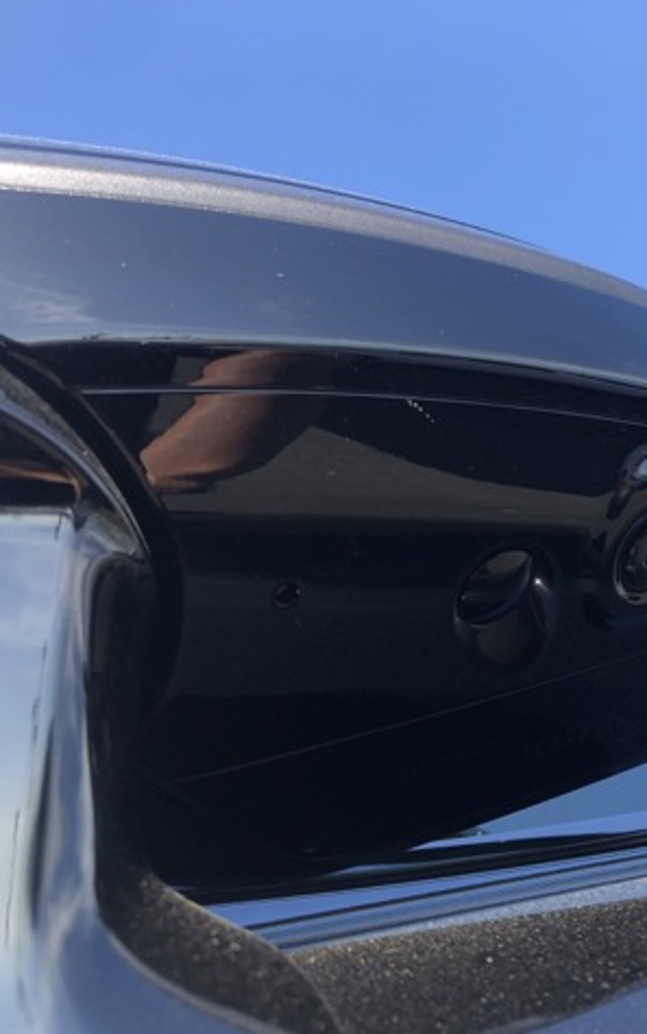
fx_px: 1128
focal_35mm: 40
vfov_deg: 49.3
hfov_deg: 31.0
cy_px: 516
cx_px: 536
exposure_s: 1/340
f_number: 1.8
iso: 20
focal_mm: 3.99
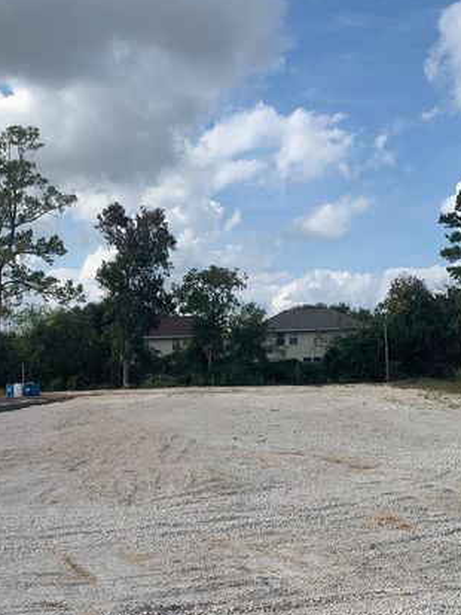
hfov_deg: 34.2
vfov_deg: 44.6
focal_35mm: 42
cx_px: 175
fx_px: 745
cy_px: 358
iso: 25
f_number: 1.8
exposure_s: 1/3185
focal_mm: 4.25
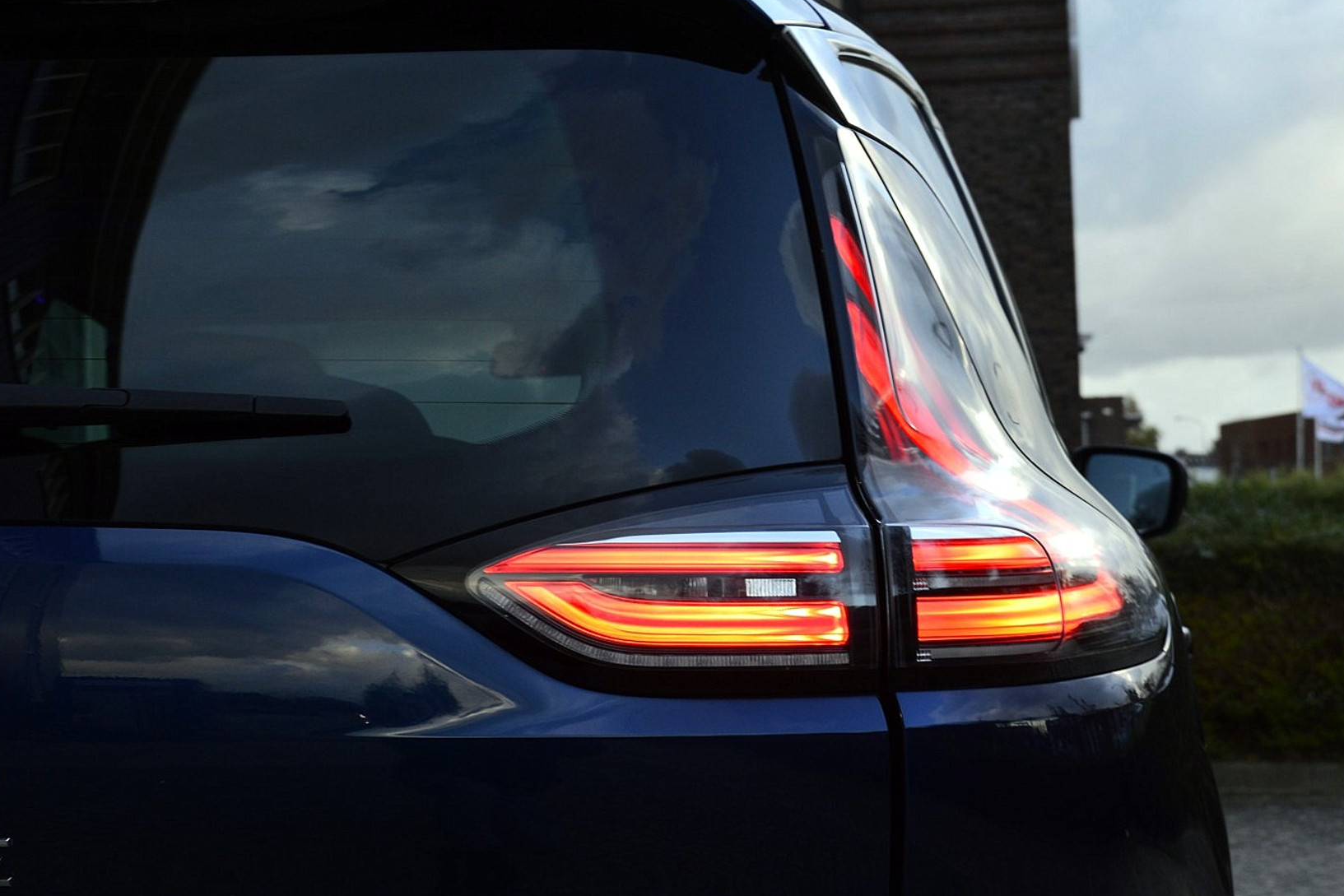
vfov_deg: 20.3
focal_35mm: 67
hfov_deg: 30.0
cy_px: 374
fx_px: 2501
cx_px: 770
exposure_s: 1/60
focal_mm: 38
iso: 400
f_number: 8
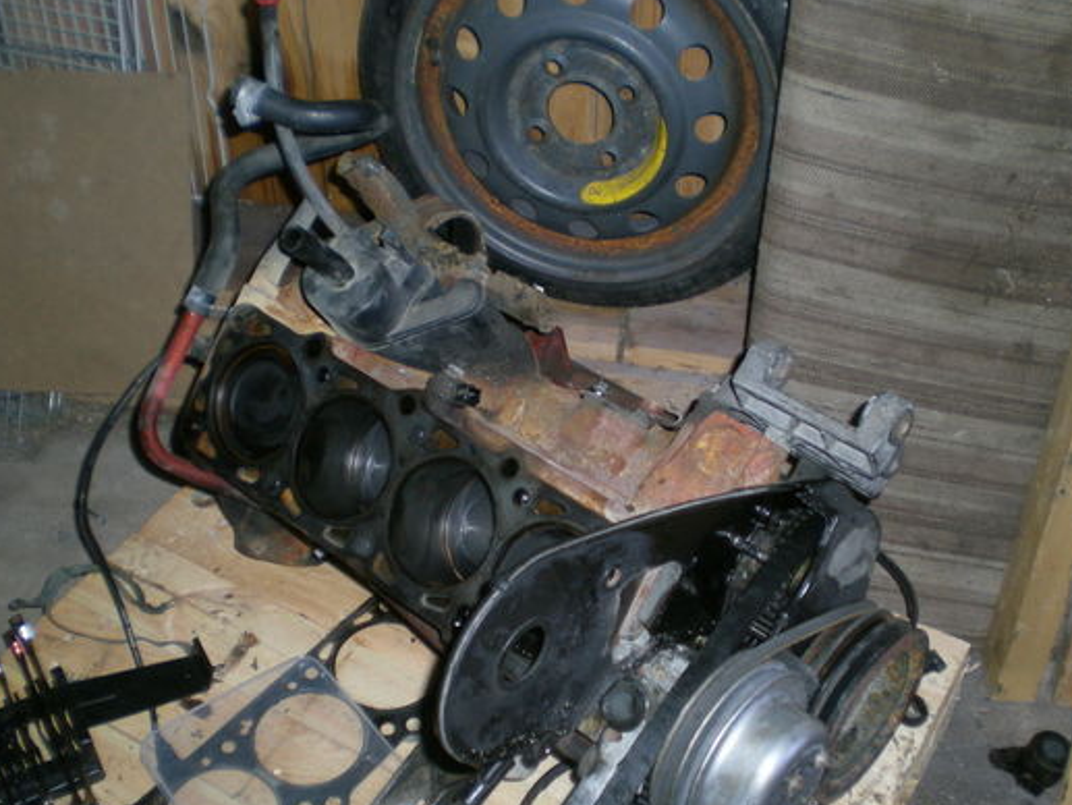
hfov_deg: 40.4
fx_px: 1456
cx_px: 572
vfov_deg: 30.8
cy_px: 481
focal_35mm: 47
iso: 100
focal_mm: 6.3
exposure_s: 1/60
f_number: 3.1
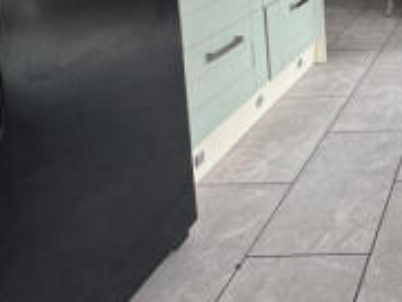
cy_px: -66
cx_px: 494
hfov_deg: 33.4
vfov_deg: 28.0
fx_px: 523
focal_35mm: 45
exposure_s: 1/99
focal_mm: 2.22
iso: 160
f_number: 2.2
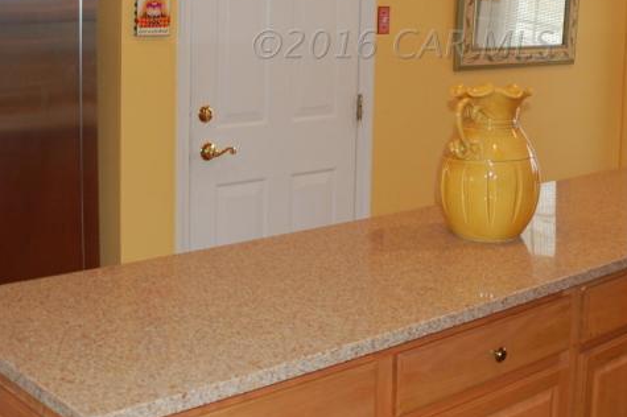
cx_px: 402
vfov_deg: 18.3
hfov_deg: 27.6
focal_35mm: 73
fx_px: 1270
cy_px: 44
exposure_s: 1/60
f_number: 3.8
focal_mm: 20
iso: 400
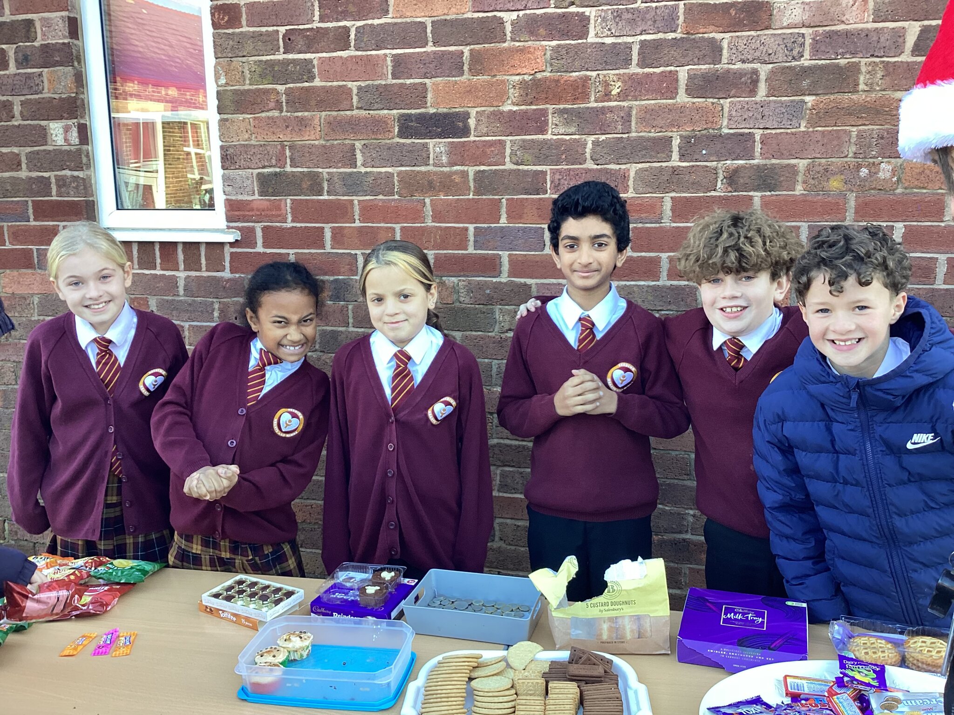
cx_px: 477
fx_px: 854
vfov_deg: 45.4
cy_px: 358
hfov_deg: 58.4
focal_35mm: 31
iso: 64
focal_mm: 3.3
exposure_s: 1/100
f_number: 2.4
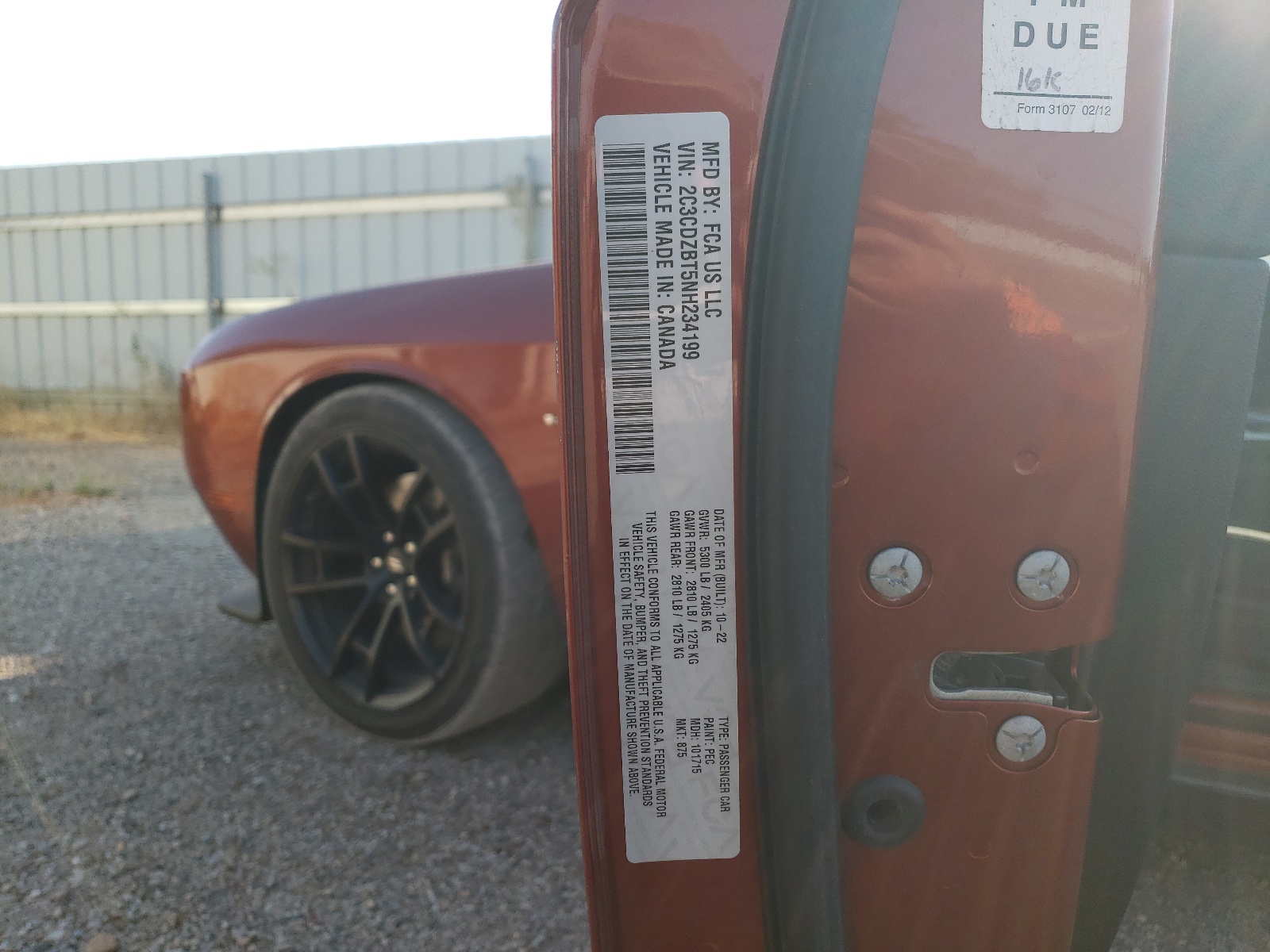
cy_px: 476
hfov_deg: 67.3
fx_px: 954
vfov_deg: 53.1
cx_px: 635
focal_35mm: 26
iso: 50
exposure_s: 1/1000
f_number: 1.5
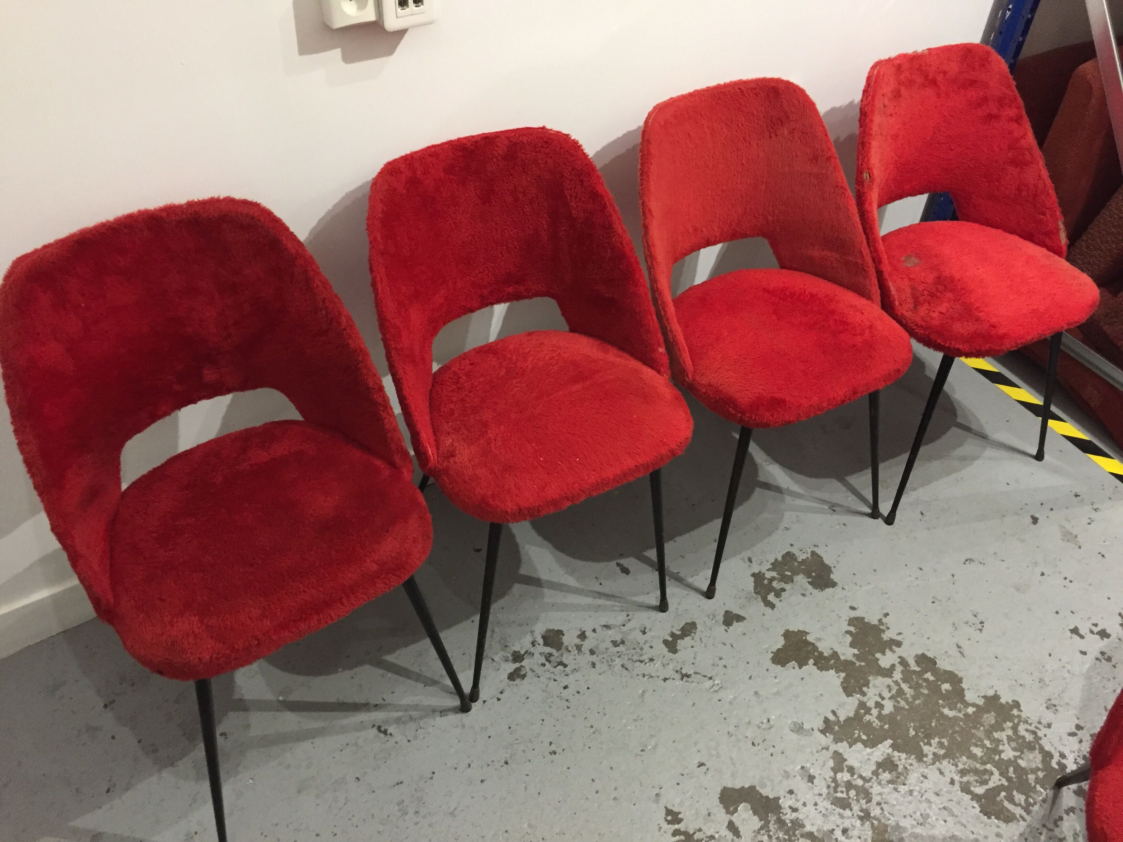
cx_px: 562
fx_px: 941
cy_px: 421
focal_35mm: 29
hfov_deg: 61.7
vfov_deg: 48.2
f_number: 2.2
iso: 250
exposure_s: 1/17
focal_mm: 4.15
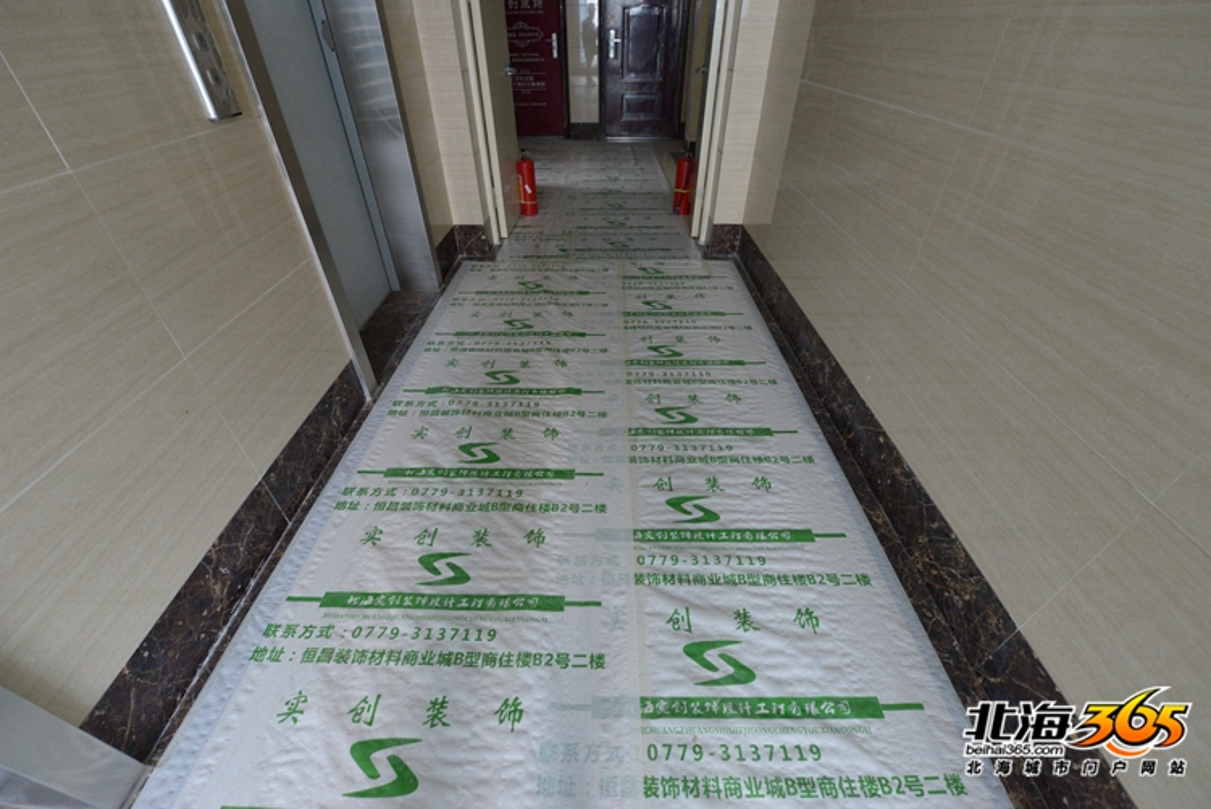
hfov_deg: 104.2
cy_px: 404
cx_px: 606
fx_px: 471
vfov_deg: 81.3
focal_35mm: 14
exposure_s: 1/125
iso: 3200
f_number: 5.6
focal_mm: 14
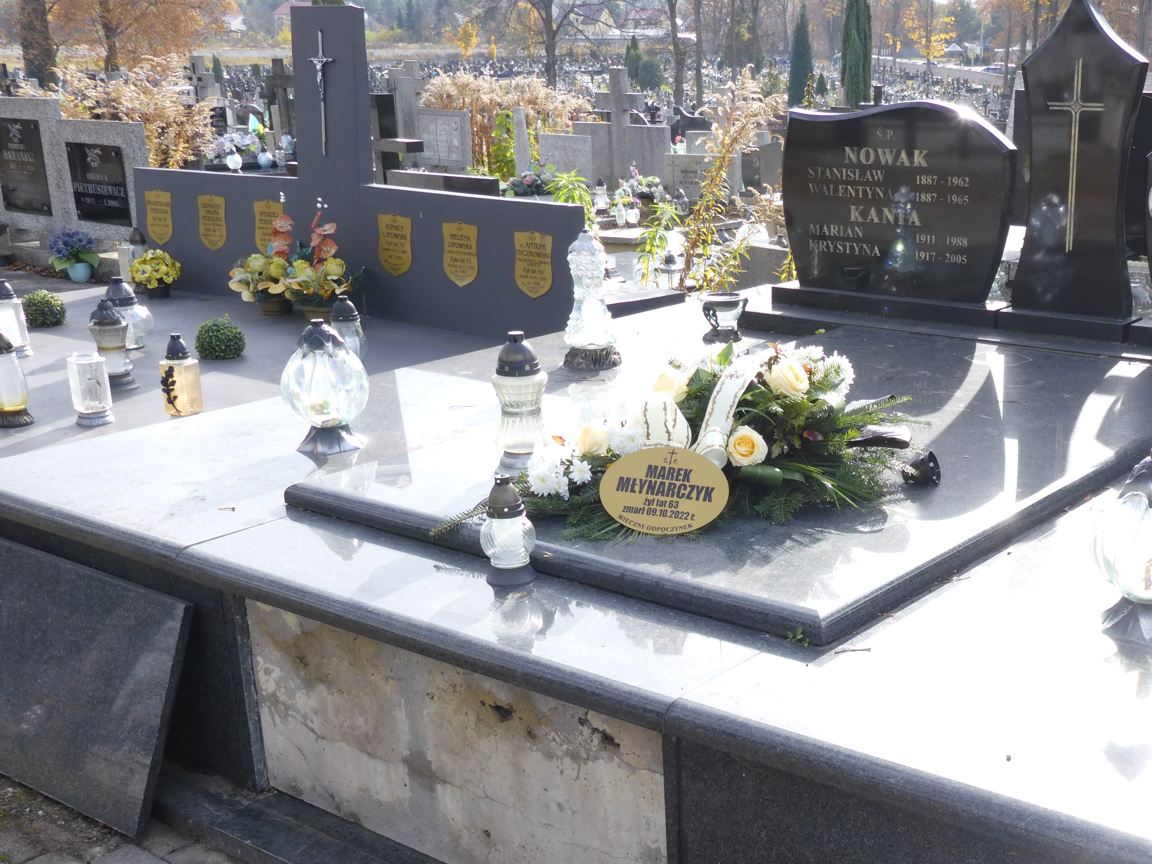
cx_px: 826
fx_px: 1464
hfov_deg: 42.0
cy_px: 619
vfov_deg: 32.4
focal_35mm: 44
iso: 80
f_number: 3.3
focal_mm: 4.9
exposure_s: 1/200
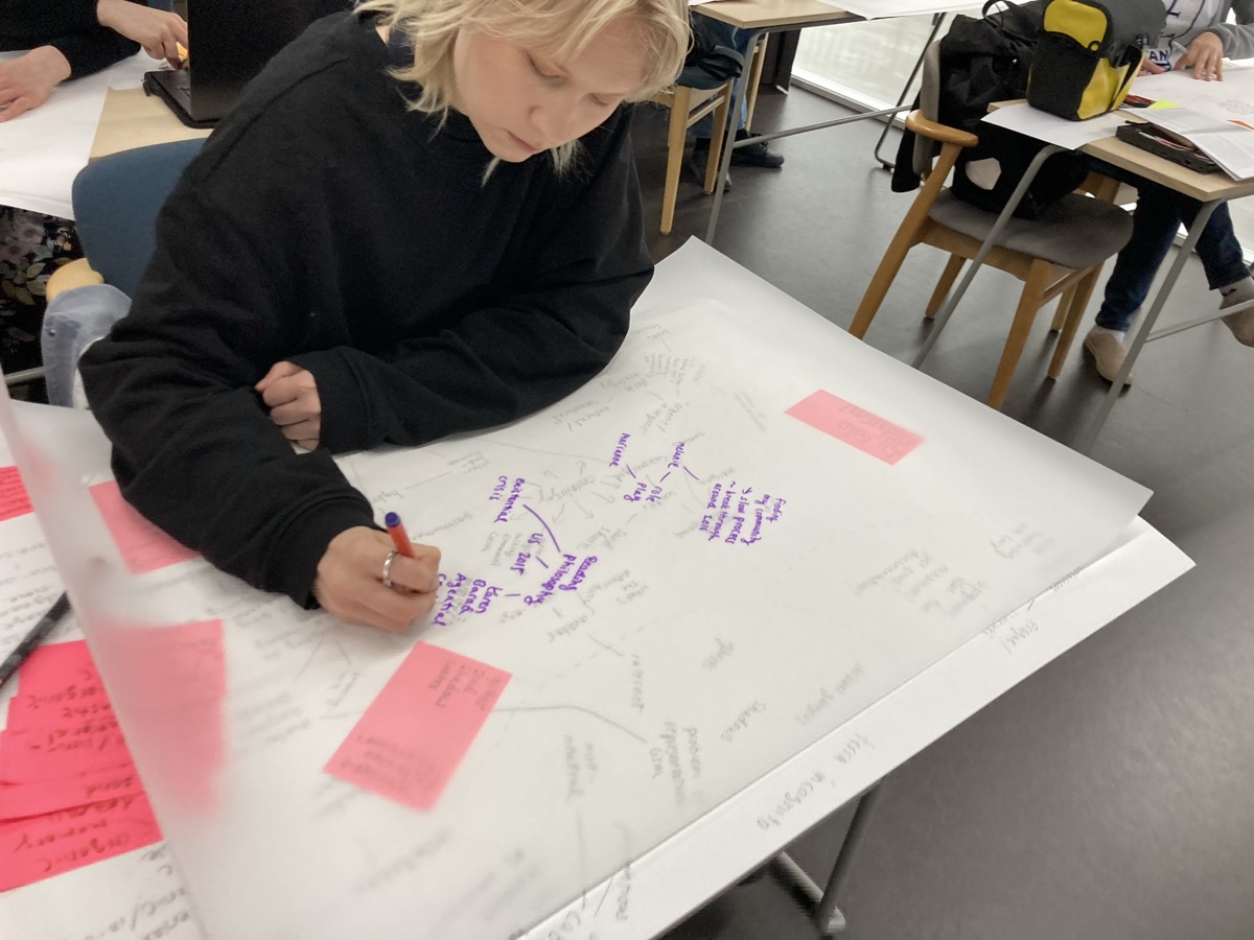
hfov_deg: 63.4
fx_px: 1014
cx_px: 627
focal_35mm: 28
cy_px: 470
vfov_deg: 49.7
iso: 125
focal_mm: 3.99
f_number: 1.8
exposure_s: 1/60
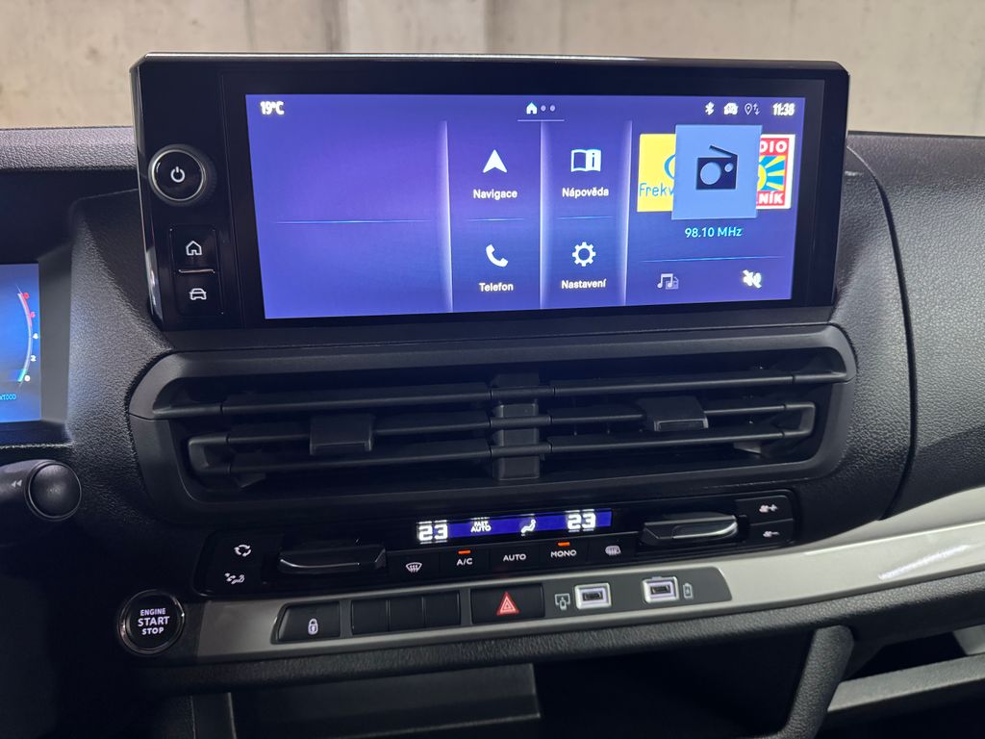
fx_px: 683
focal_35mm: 24
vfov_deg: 56.8
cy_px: 370
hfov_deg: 71.6
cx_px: 492
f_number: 1.78
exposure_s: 1/50
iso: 640
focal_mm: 6.76
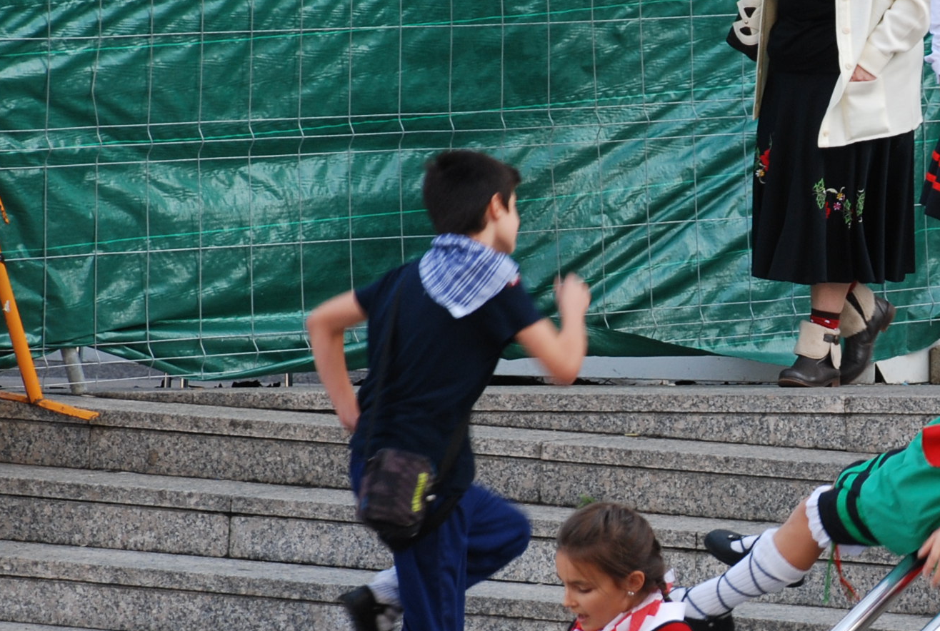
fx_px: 7773
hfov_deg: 6.9
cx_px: 871
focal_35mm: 297
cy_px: 422
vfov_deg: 4.7
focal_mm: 90
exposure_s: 1/125
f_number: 5.6
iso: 250
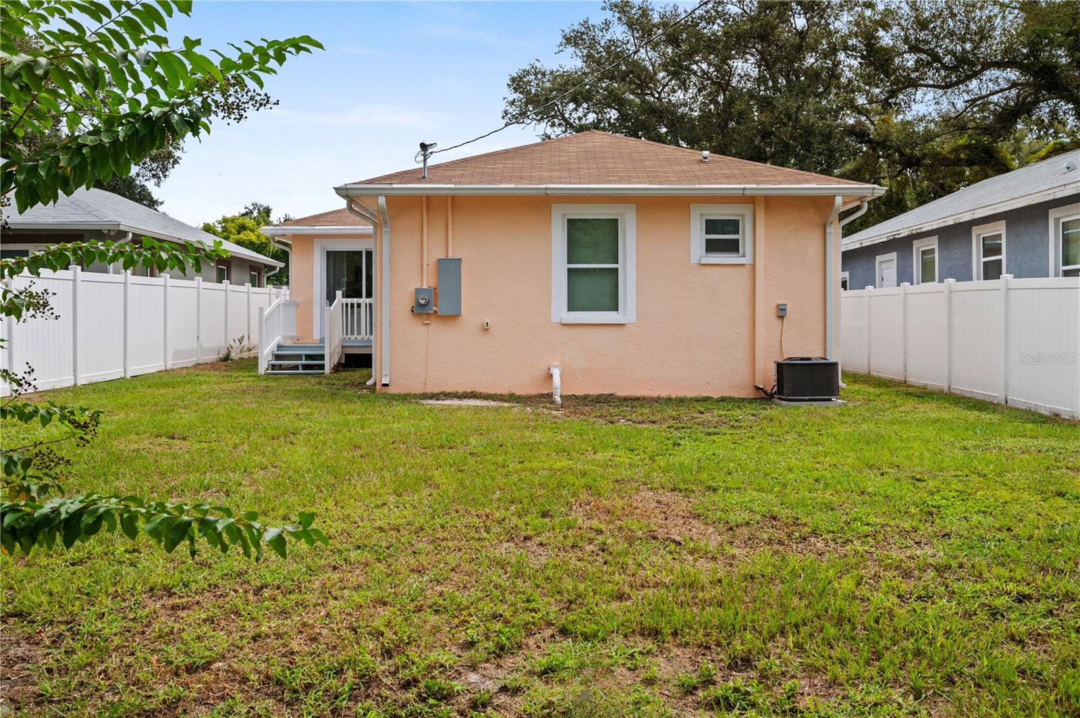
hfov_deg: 62.0
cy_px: 359
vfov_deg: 43.5
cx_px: 540
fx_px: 899
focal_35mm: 30
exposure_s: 1/500
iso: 200
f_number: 8
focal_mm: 30
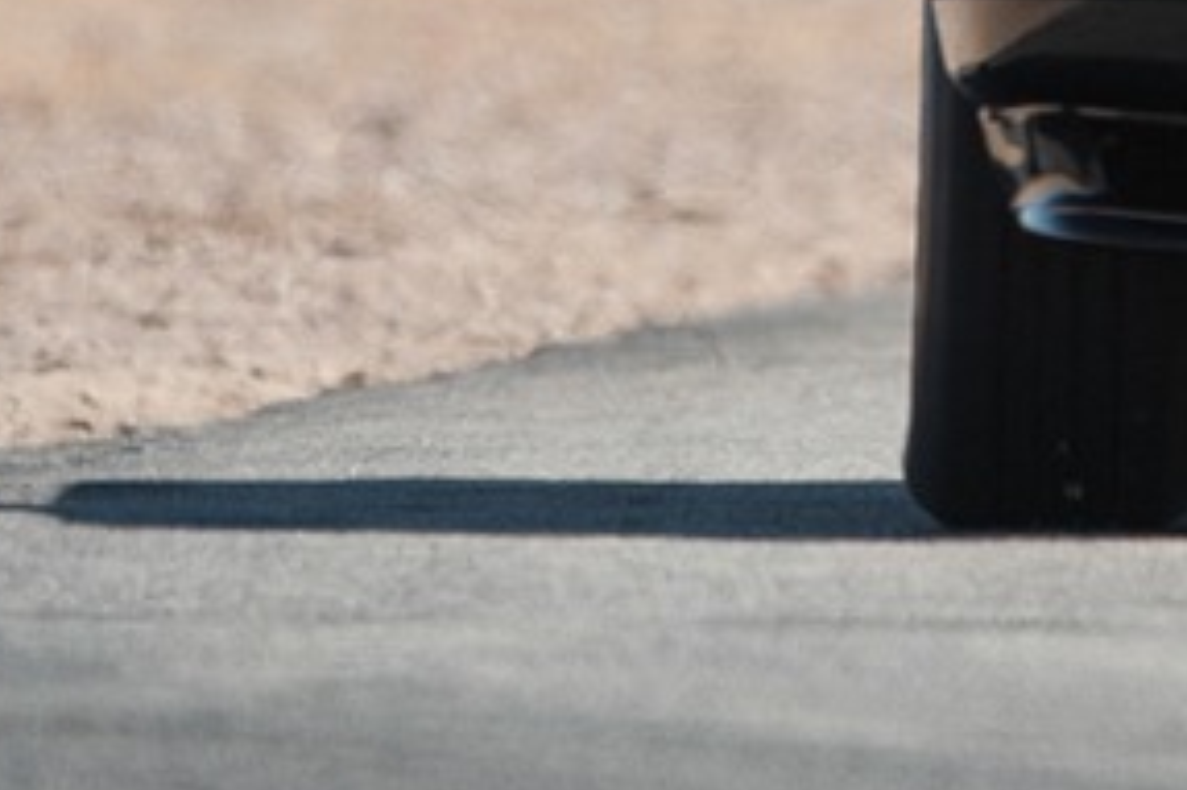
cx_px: 2229
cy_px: -542
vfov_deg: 0.6
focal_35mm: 2256
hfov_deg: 0.9
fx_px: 74340
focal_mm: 400
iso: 100
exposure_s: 1/400
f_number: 3.2
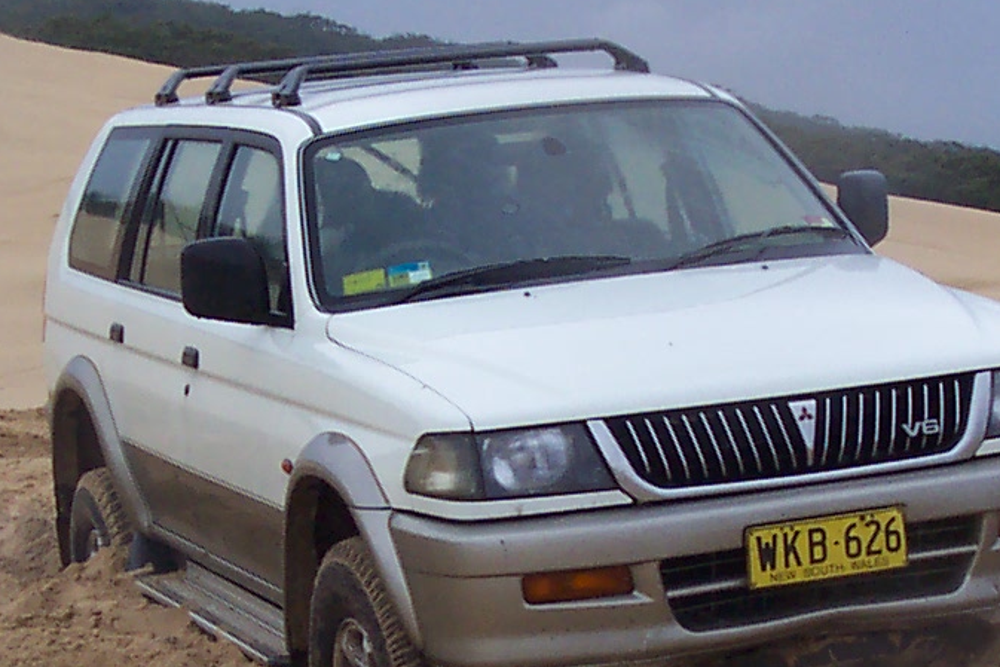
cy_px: 459
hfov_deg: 16.8
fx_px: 3389
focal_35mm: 122
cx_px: 578
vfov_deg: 11.2
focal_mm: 8
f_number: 4.8
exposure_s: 1/250
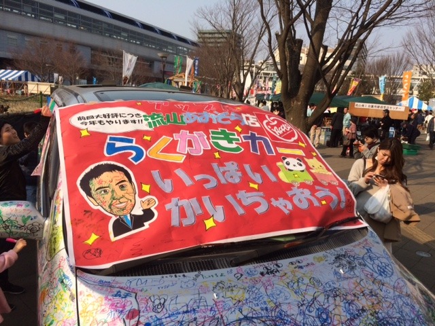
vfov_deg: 48.2
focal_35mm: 29
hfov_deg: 61.7
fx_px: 364
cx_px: 218
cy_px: 163
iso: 32
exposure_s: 1/1786
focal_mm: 4.15
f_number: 2.2
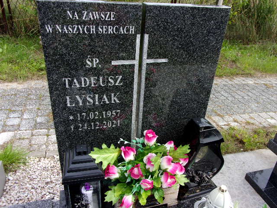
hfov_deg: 63.4
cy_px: 104
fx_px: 224
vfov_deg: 49.7
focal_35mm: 28
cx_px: 138
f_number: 10.8
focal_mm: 5.1
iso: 80
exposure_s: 1/50
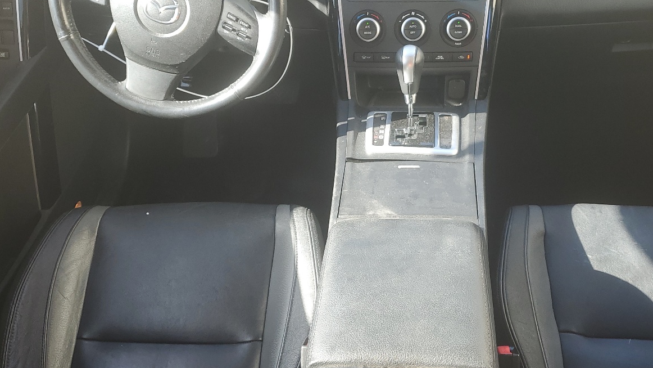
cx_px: 389
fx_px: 675
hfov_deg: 51.3
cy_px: 160
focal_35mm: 39
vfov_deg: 30.4
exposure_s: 1/141
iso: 50
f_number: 1.5
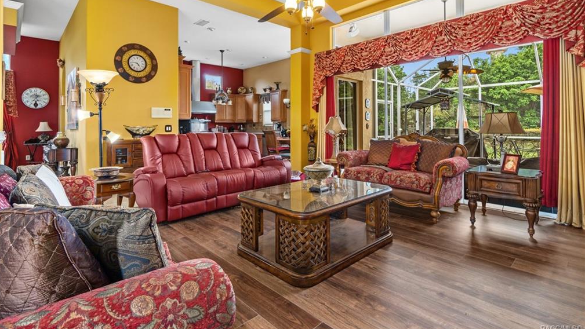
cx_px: 289
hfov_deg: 94.2
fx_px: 272
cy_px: 136
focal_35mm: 18
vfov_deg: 62.0
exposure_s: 1
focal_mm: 11
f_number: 8
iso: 320
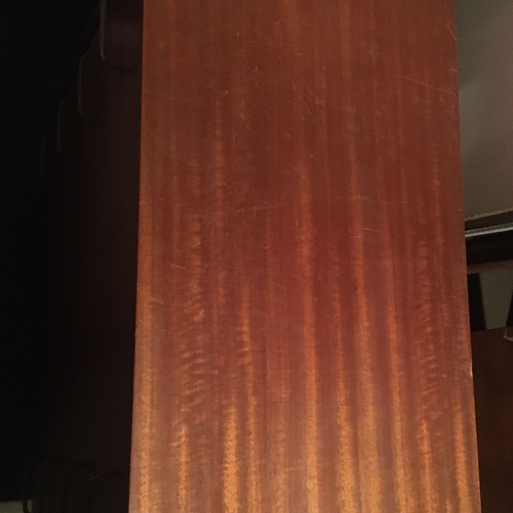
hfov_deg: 40.0
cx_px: 289
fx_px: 704
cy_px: 286
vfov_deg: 40.0
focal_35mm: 42
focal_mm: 4.15
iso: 640
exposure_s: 1/17
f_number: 2.2
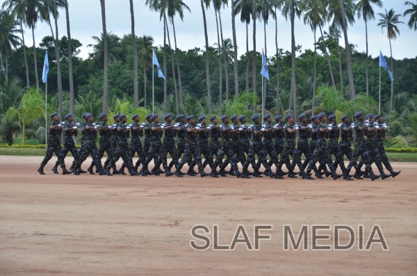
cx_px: 208
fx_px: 1421
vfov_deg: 11.1
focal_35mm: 123
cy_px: 138
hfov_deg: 16.7
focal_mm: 82
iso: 250
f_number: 5.6
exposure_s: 1/125
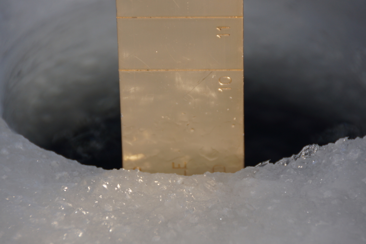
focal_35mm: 375
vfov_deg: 3.7
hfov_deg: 5.5
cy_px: 122
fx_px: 3812
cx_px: 183
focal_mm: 250
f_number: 6.3
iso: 200
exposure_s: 1/400
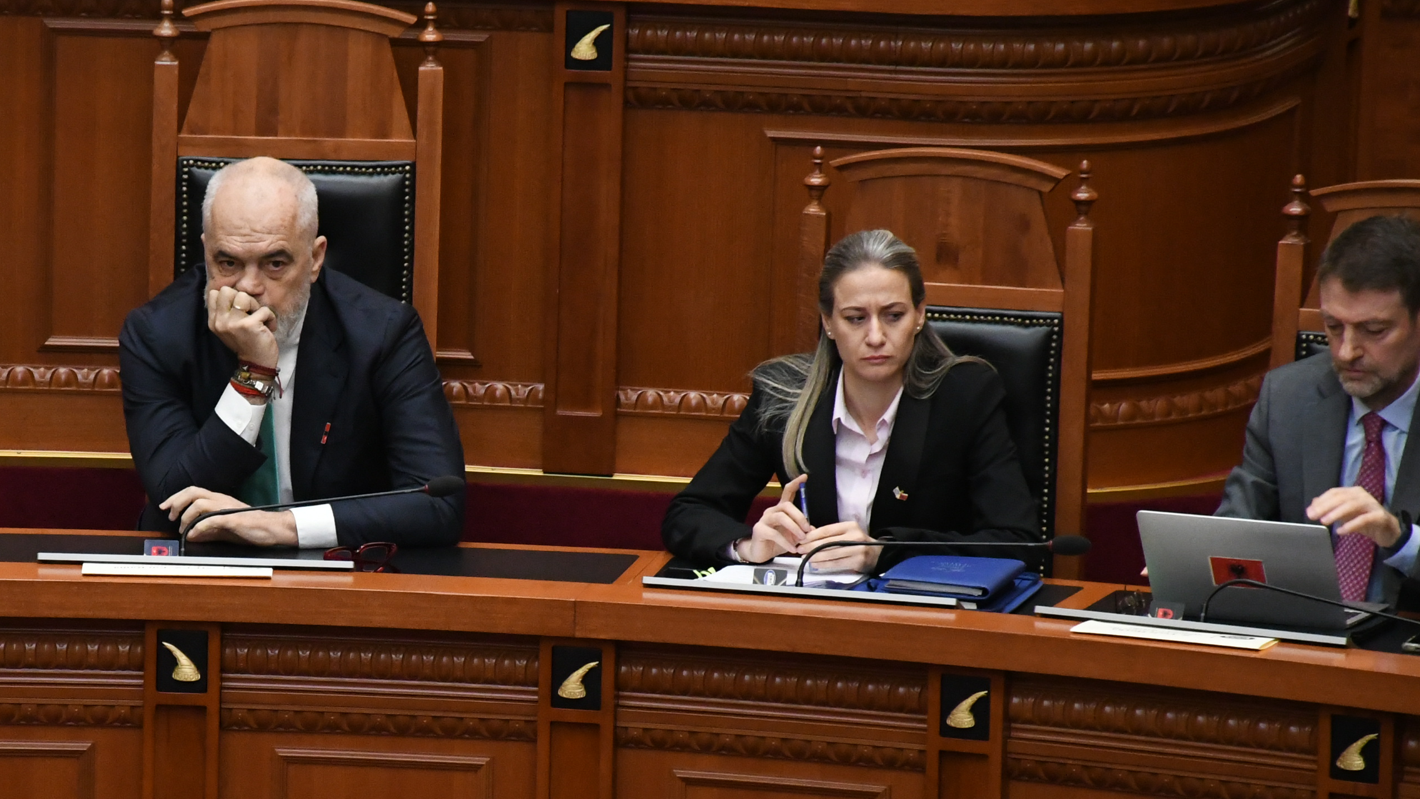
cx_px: 328
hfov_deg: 6.0
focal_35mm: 360
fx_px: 13554
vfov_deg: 3.4
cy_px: 536
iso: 5000
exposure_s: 1/160
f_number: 5.6
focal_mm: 140
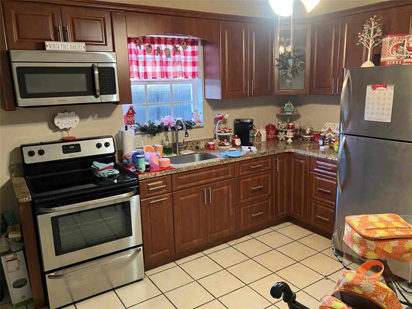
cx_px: 206
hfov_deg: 63.4
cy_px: 154
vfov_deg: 49.7
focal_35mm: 28
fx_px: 333
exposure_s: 1/40
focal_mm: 3.99
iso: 250
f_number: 1.8
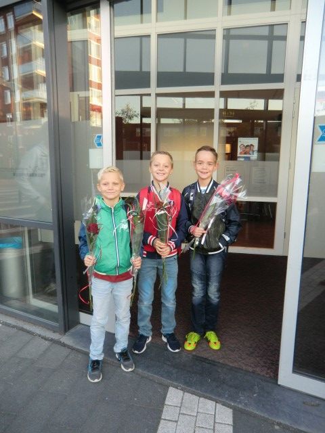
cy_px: 216
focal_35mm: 24
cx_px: 162
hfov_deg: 56.8
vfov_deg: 71.6
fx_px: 300
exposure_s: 1/60
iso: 160
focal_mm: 4.3
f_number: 3.2
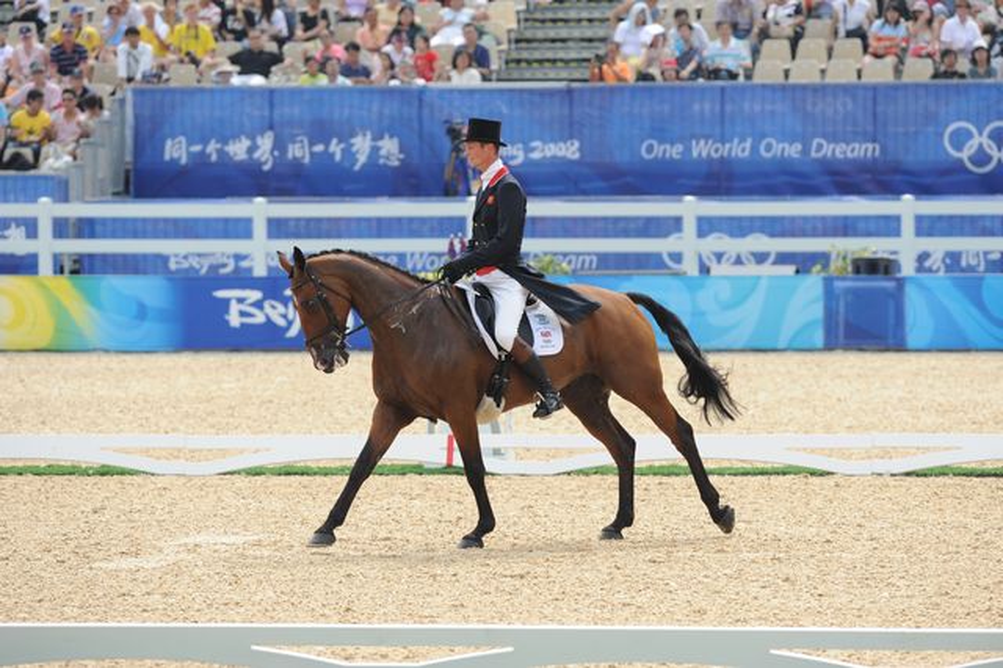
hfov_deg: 6.9
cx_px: 502
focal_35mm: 300
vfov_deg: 4.6
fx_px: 8354
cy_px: 334
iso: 640
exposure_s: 1/2500
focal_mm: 300
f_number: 5
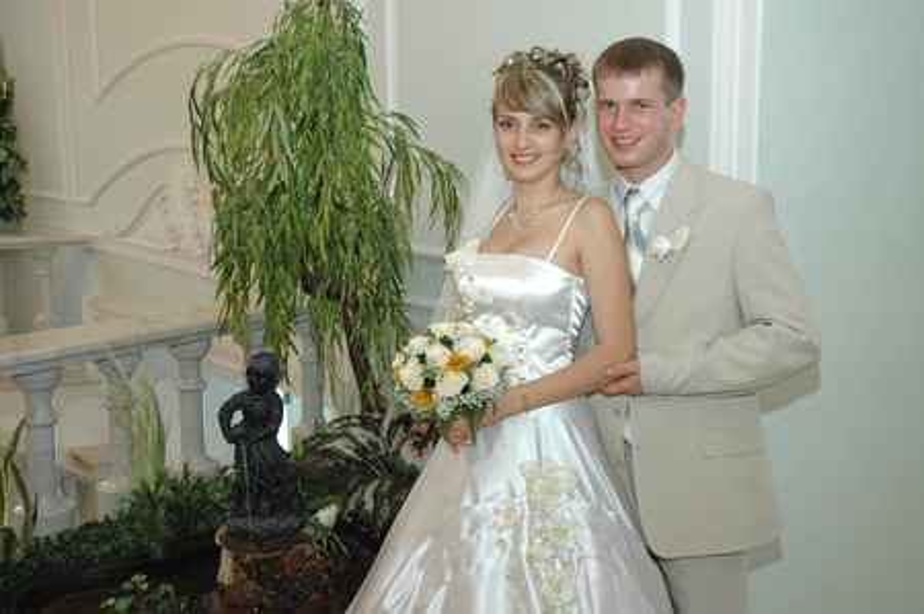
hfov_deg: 42.4
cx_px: 462
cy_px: 307
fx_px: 1192
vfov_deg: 28.9
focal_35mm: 46
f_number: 5.6
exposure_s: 1/60
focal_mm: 31
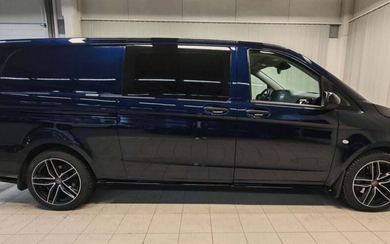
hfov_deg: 91.1
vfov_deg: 65.0
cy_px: 122
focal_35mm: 18
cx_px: 202
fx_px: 191
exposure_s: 1/50
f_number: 2
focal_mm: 1.82
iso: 160
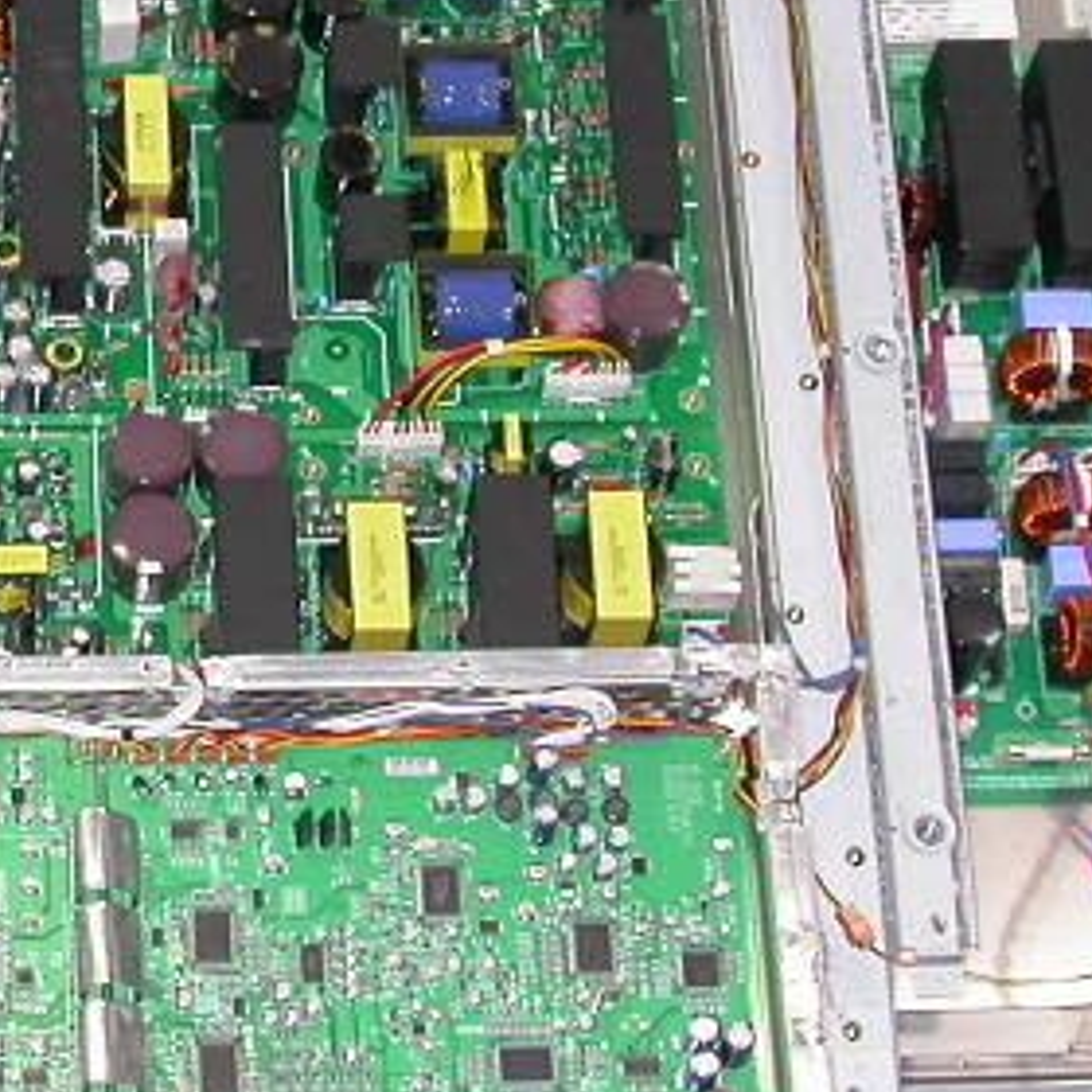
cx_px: -20
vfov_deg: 12.8
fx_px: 4854
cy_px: 328
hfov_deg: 12.7
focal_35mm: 136
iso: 100
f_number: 2.7
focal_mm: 8.7
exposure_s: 1/5
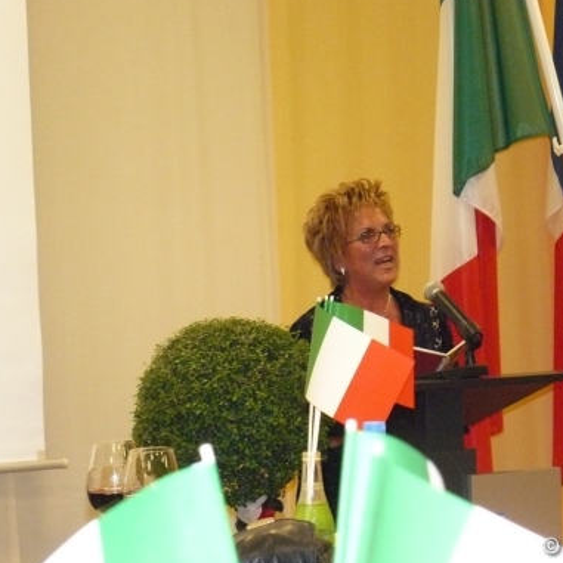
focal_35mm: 126
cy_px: 275
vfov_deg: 13.8
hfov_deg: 13.8
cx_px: 329
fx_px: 2318
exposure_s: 1/50
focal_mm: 16.9
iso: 800
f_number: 3.2
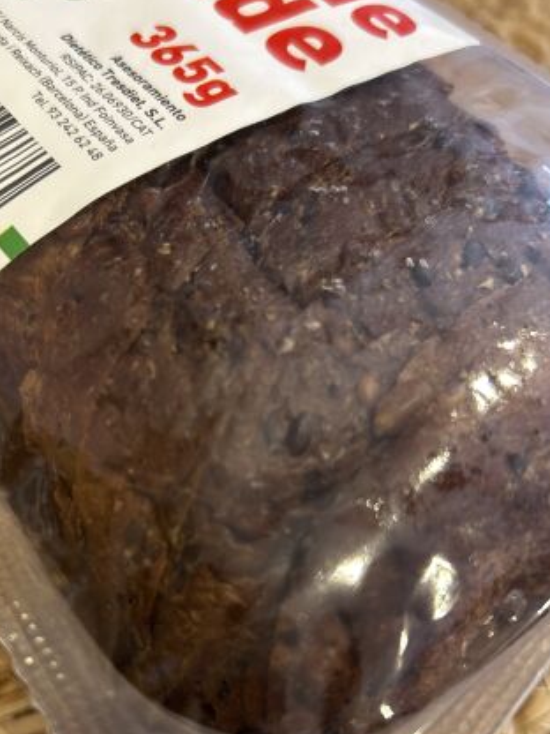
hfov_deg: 35.6
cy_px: 441
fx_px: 847
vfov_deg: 46.5
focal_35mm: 40
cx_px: 183
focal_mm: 5.7
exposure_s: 1/50
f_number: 1.5
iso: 125
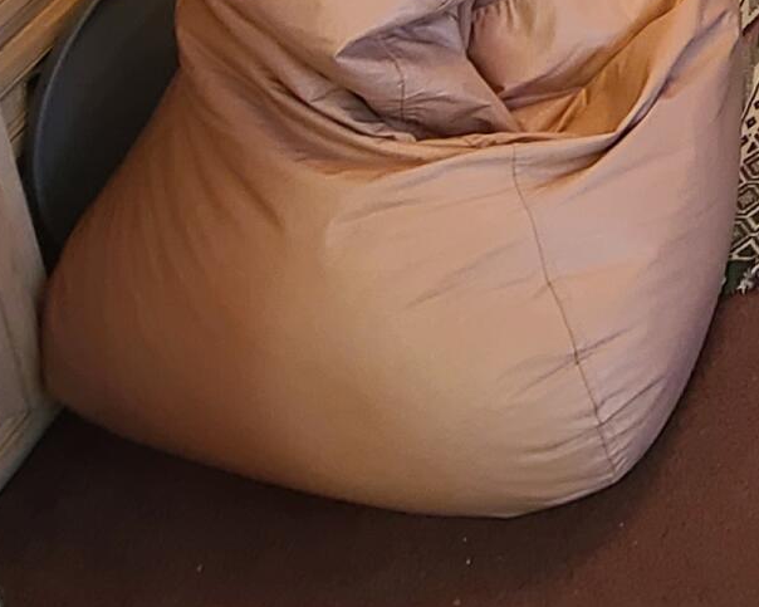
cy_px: -631
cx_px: 1125
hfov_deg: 24.0
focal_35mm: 63
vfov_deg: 17.2
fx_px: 1415
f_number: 2.2
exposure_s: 1/40
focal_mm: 2.2
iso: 320
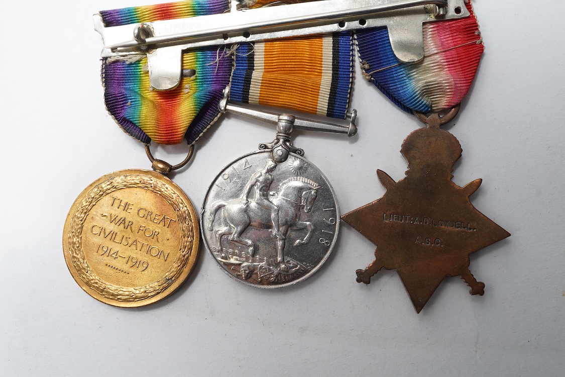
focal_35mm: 45
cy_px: 188
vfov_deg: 29.9
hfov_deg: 43.6
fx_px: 706
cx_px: 282
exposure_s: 1/100
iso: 100
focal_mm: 30
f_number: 18
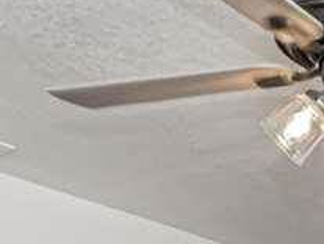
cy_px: 536
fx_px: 834
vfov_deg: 13.4
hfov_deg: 18.6
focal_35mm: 89
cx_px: 526
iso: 800
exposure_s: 1/60
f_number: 10
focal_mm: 10
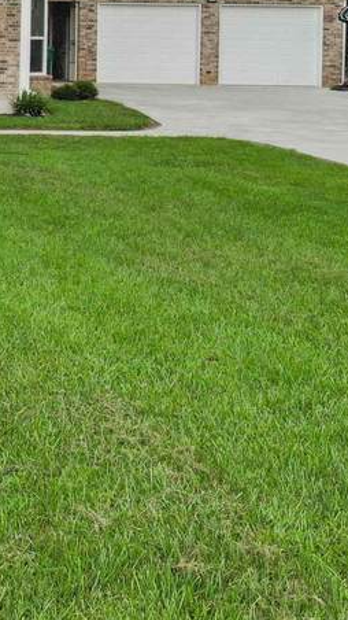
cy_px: 50
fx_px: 1215
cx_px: -114
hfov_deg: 15.5
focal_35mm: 74
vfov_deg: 27.5
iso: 118
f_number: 2.8
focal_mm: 4.5
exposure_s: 1/590
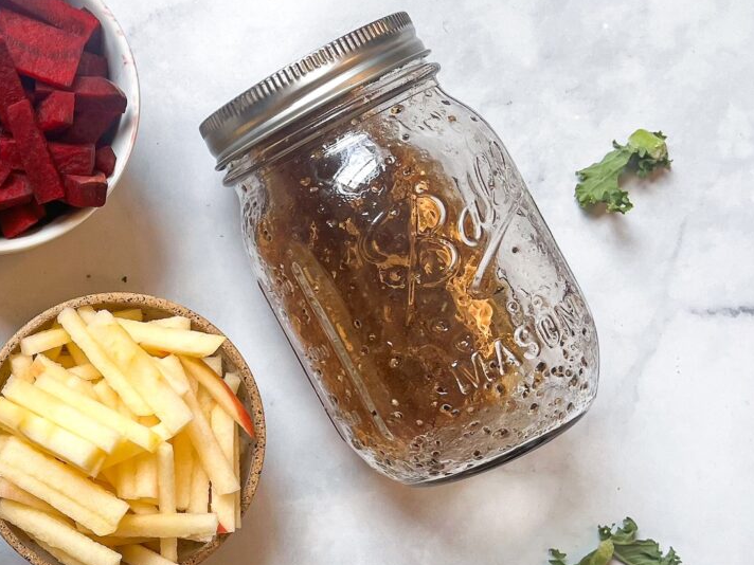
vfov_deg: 25.5
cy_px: 385
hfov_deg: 31.4
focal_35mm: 57
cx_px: 8
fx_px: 1242
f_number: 1.6
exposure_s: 1/120
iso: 40
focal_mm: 5.1
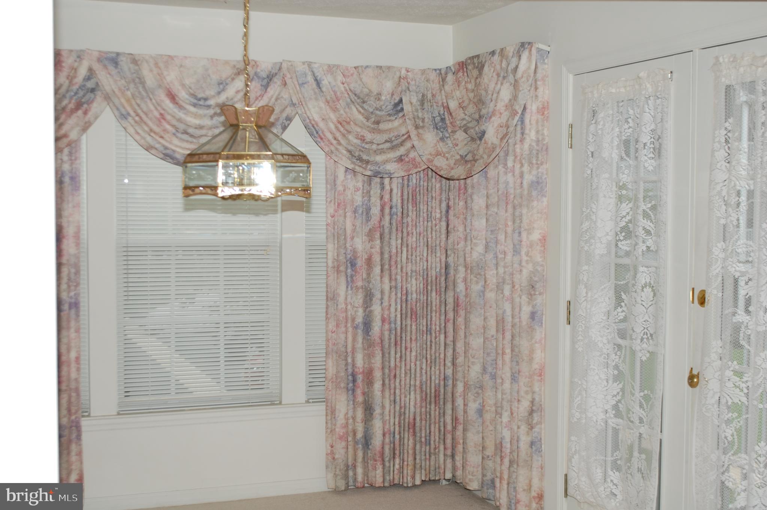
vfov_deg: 28.0
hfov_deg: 41.2
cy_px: 255
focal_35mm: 48
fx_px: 1022
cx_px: 384
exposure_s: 1/60
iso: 200
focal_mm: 32
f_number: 5
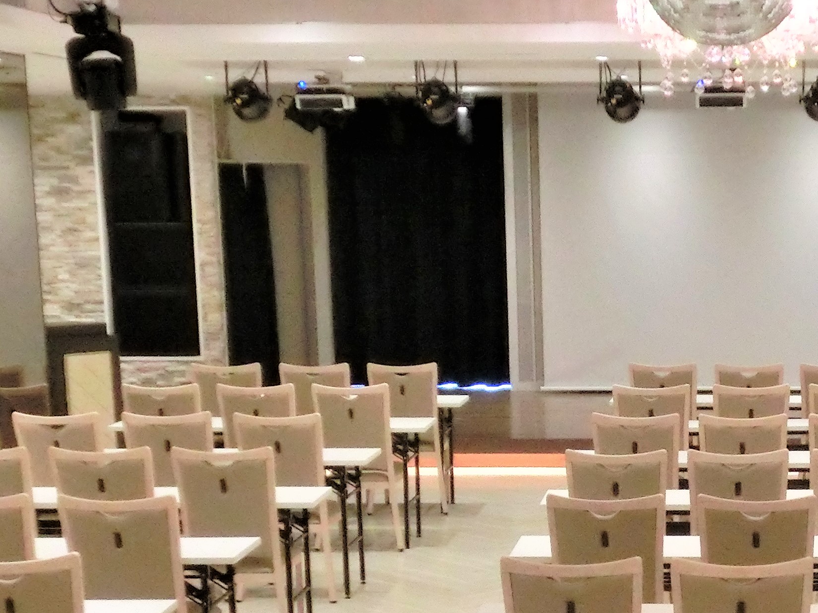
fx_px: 1985
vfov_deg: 17.1
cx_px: 723
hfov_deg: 22.8
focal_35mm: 84
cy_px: 649
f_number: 3.7
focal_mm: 5.3
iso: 800
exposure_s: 1/80
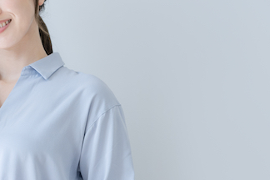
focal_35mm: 210
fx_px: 1575
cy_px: 110
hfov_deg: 9.7
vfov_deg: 6.5
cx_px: 1
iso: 400
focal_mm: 85
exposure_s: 1/160
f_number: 5
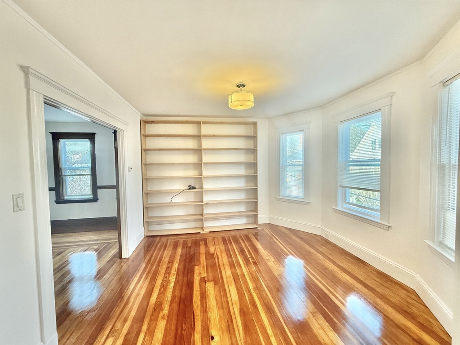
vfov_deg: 85.7
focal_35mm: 14
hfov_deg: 102.1
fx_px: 186
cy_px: 172
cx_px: 230
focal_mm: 2.22
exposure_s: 1/120
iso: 400
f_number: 2.2
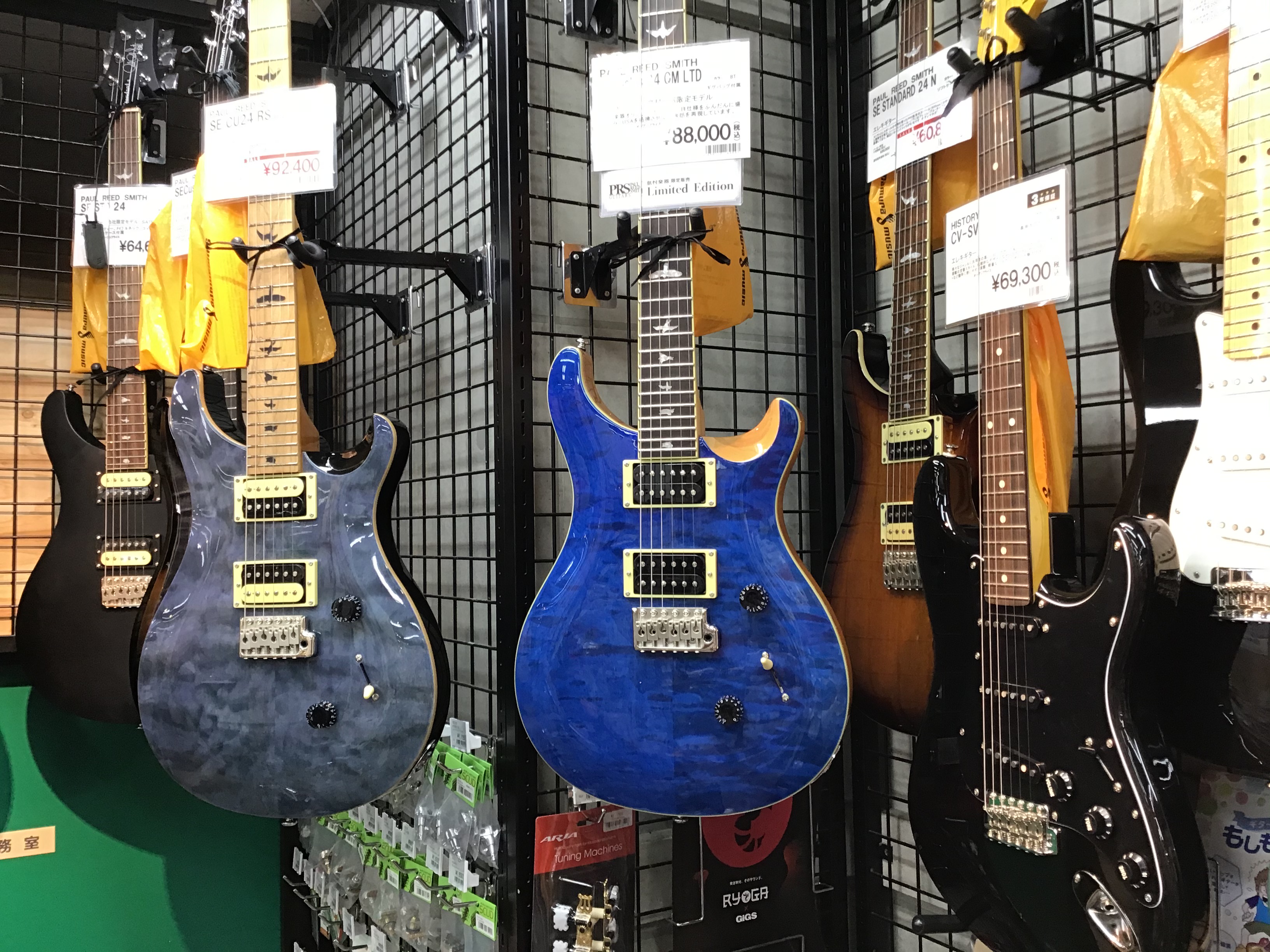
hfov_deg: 58.4
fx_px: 1137
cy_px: 476
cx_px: 635
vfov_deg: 45.4
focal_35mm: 31
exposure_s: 1/30
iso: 50
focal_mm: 3.3
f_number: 2.4
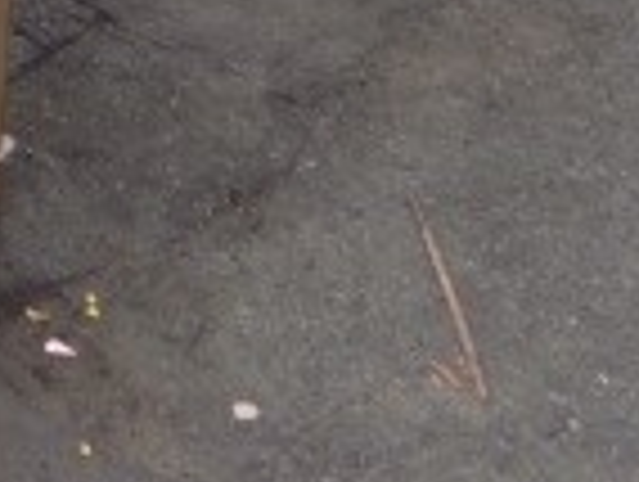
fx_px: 1831
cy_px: -527
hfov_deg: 17.3
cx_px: -387
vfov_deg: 12.8
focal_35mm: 99
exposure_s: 1/60
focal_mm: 4
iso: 100
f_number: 3.1
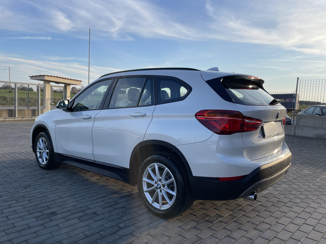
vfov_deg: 53.1
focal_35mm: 26
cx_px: 163
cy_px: 122
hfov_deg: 67.3
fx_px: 245
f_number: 1.6
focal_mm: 4.2
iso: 32
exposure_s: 1/1276
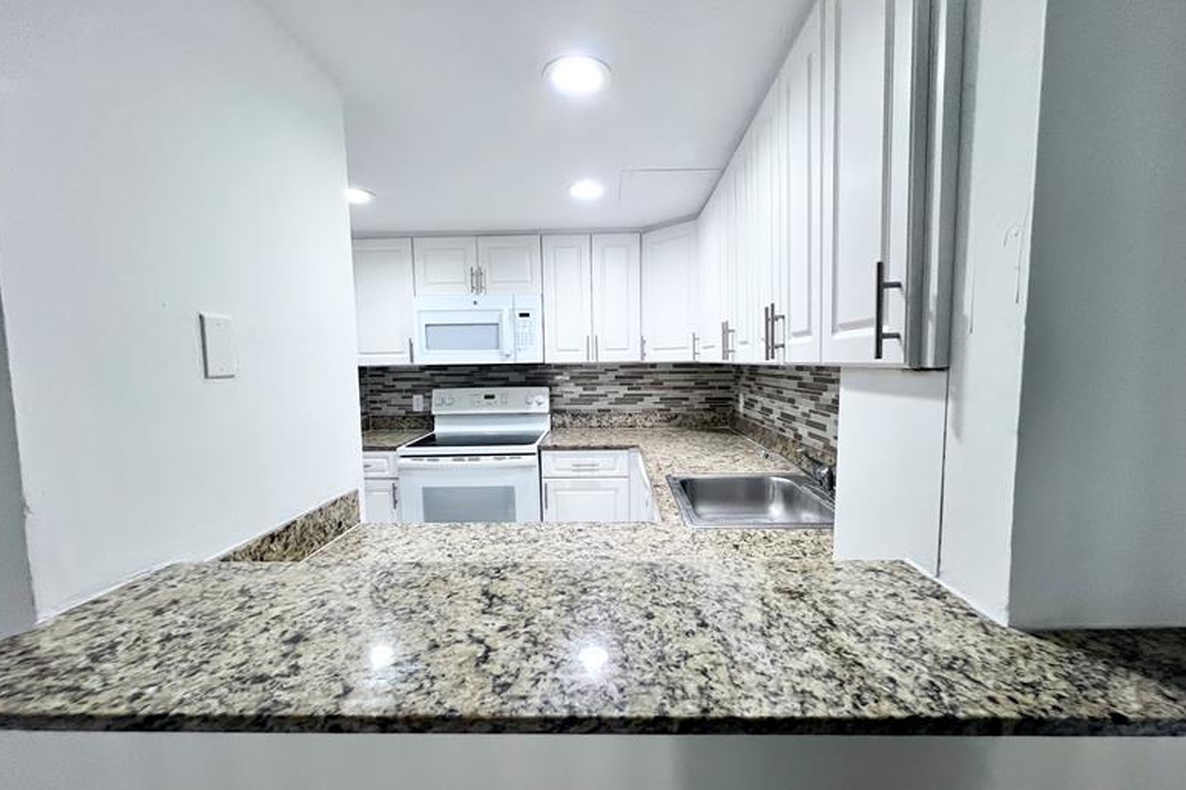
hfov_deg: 104.3
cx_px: 597
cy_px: 403
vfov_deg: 81.2
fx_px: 461
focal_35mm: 14
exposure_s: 1/120
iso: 200
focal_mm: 1.57
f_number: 1.8
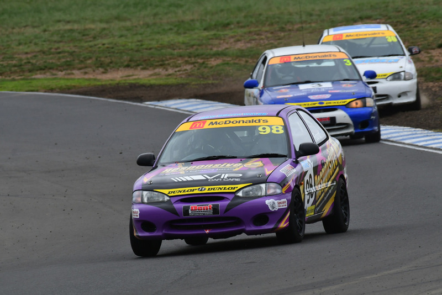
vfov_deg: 1.8
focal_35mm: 750
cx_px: 221
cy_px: 148
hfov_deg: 2.7
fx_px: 9211
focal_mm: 500
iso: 640
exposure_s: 1/640
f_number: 13
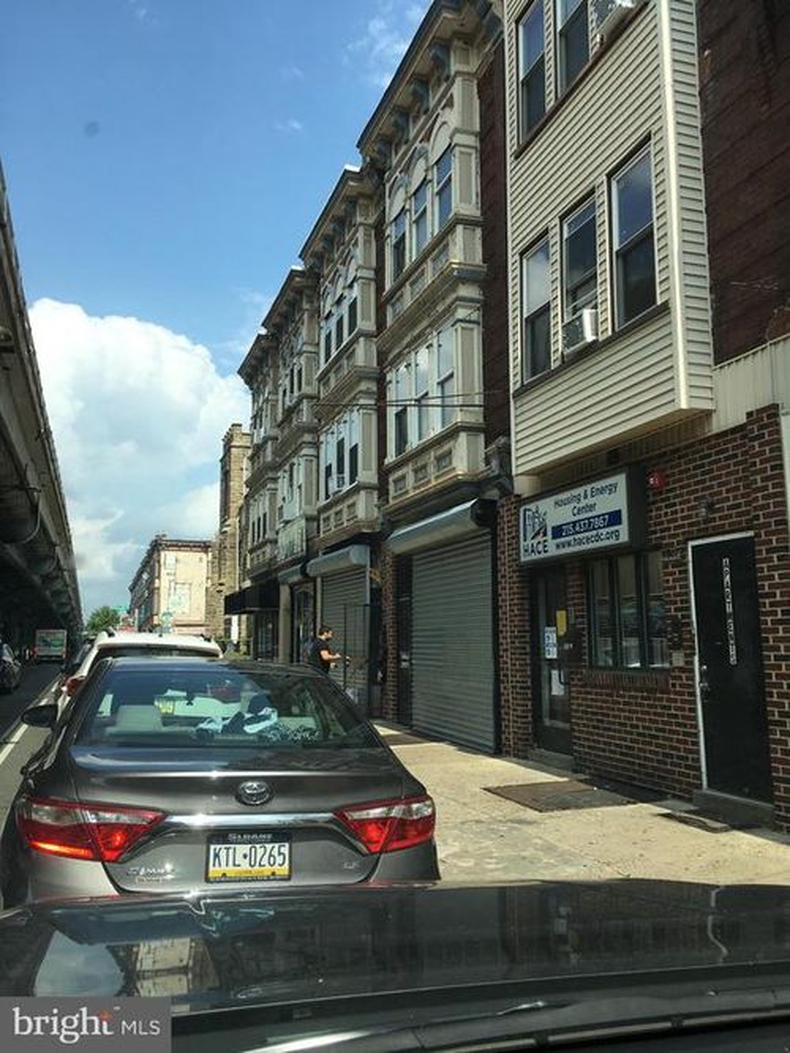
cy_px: 526
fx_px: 883
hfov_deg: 48.2
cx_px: 395
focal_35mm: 29
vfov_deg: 61.7
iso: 25
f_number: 2.2
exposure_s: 1/1183
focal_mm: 4.15
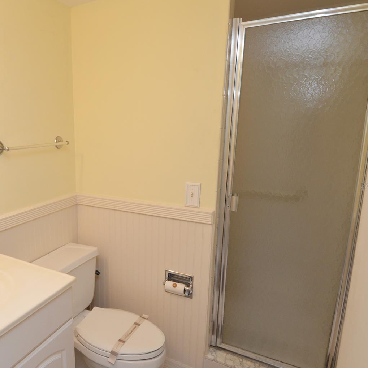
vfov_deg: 65.0
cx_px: 104
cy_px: 185
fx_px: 289
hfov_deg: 62.2
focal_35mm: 24
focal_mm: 12
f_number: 5
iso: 400
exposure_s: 1/100
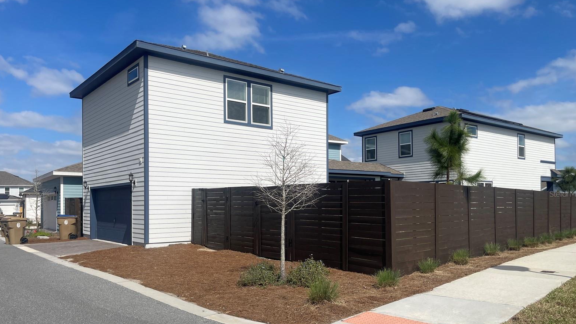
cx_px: 288
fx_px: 428
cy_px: 194
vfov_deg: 41.3
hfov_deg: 67.9
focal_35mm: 28
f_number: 1.6
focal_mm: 5.1
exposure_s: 1/7407
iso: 32
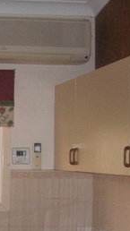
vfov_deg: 21.0
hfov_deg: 11.4
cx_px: -88
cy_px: 193
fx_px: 613
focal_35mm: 100
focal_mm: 6.1
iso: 160
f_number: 2.8
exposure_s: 1/45
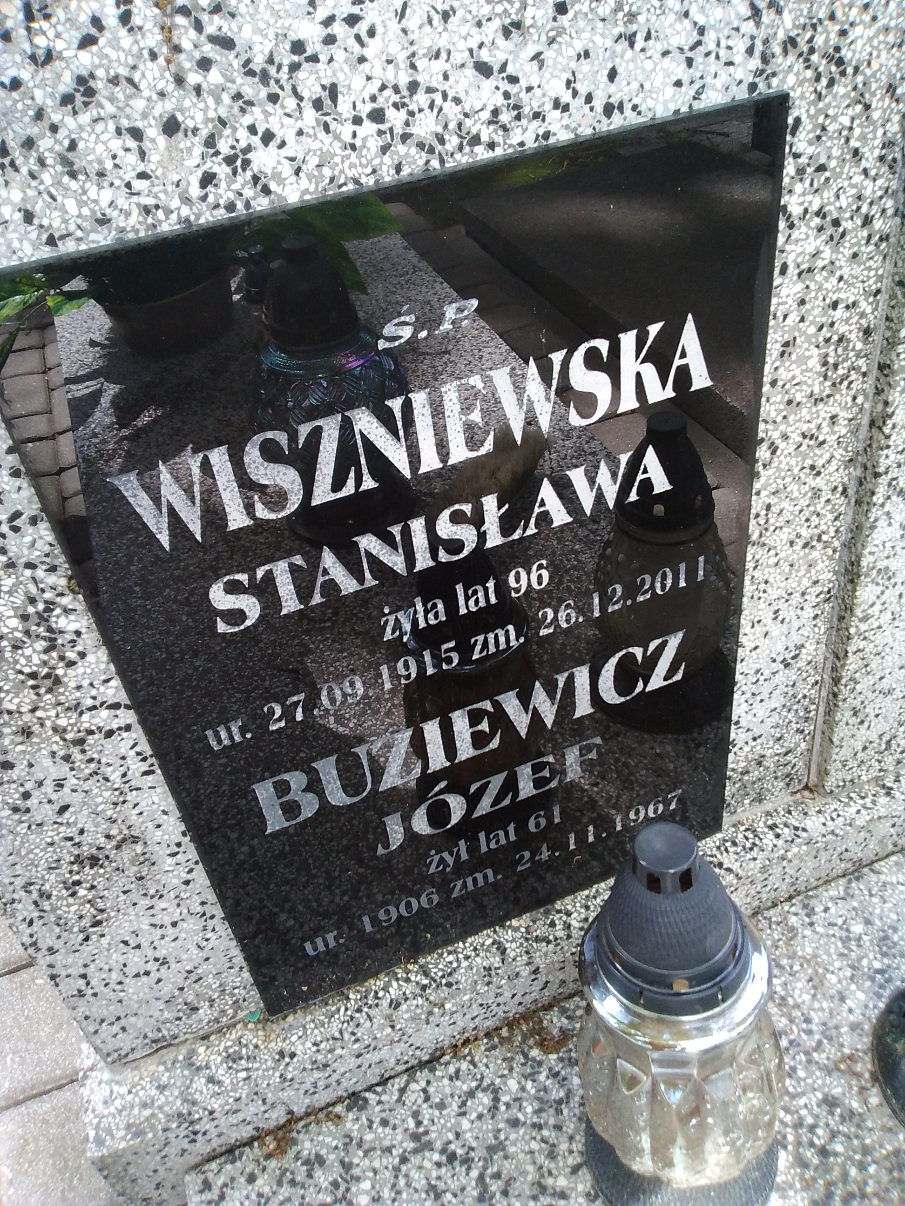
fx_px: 1011
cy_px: 603
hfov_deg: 48.2
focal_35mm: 29
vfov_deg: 61.7
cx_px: 452
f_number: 2.4
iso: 144
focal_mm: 2.39
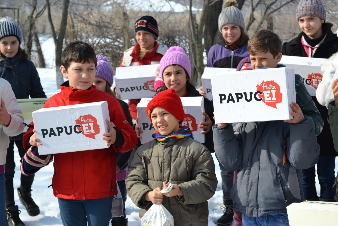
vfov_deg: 16.6
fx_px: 775
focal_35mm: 82
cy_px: 113
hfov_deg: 24.6
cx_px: 169
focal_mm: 55
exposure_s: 1/200
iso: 100
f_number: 7.1
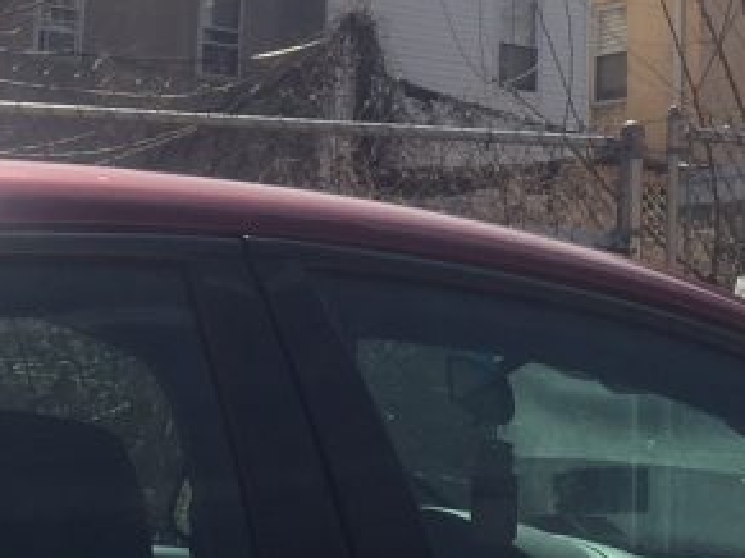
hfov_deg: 19.1
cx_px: 177
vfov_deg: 14.1
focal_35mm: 102
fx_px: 2194
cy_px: -108
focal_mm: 4.15
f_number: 2.2
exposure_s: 1/2639
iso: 32
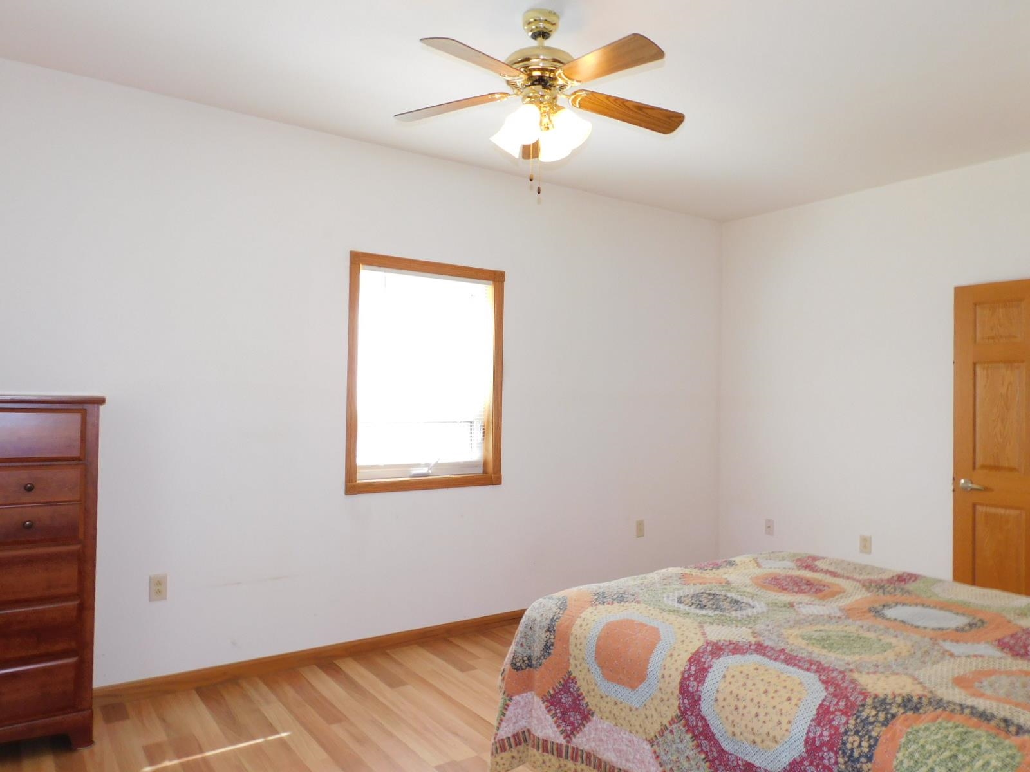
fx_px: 714
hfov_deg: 71.6
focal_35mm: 24
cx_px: 515
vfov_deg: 56.8
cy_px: 386
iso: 200
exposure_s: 1/30
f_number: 3.3
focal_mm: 4.3
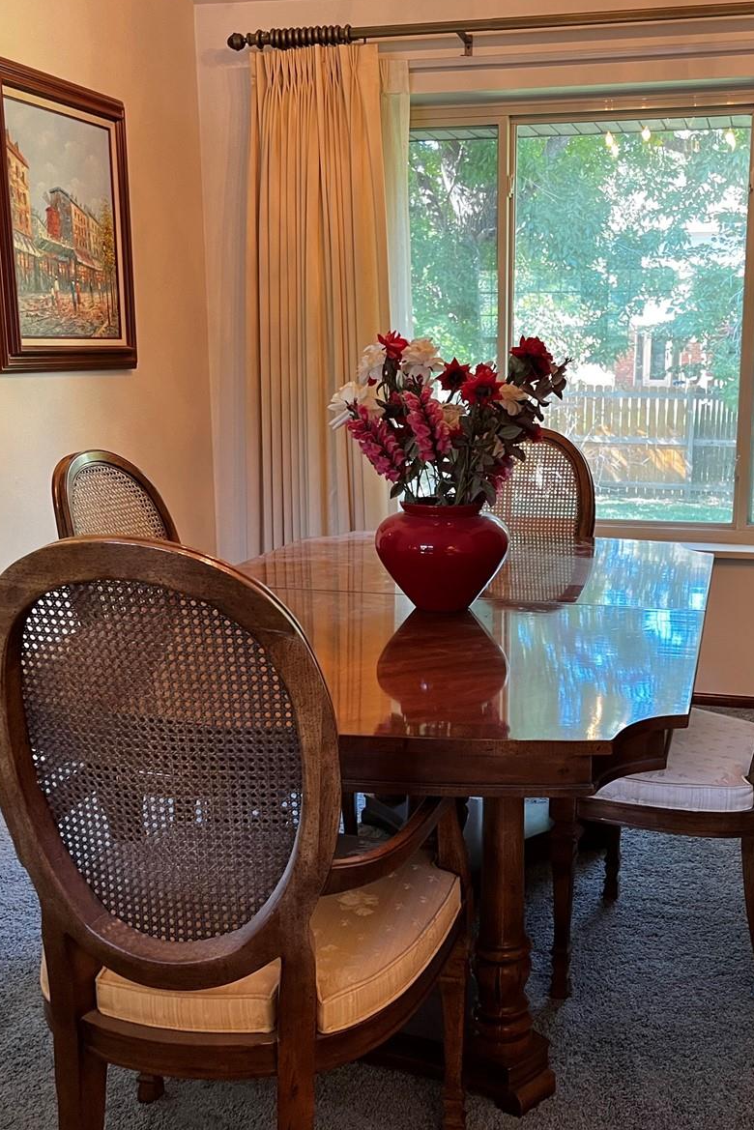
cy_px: 566
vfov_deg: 51.9
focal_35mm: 37
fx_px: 1162
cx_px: 472
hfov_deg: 35.8
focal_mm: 5.1
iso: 160
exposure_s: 1/60
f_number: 1.6
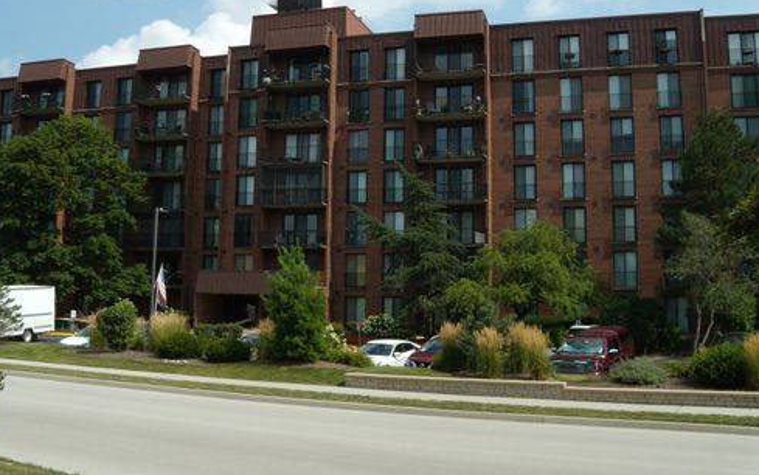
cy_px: 185
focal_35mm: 39
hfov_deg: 50.4
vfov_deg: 32.7
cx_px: 374
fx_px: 807
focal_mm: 6.4
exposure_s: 1/200
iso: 80
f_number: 8.5
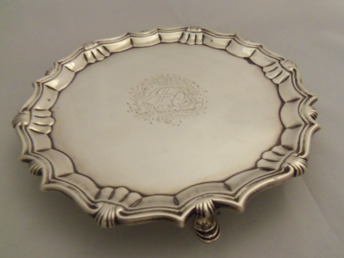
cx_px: 172
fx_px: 278
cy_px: 129
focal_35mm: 28
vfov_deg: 49.7
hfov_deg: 63.4
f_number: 3.9
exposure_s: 1/4
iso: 400
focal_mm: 5.1
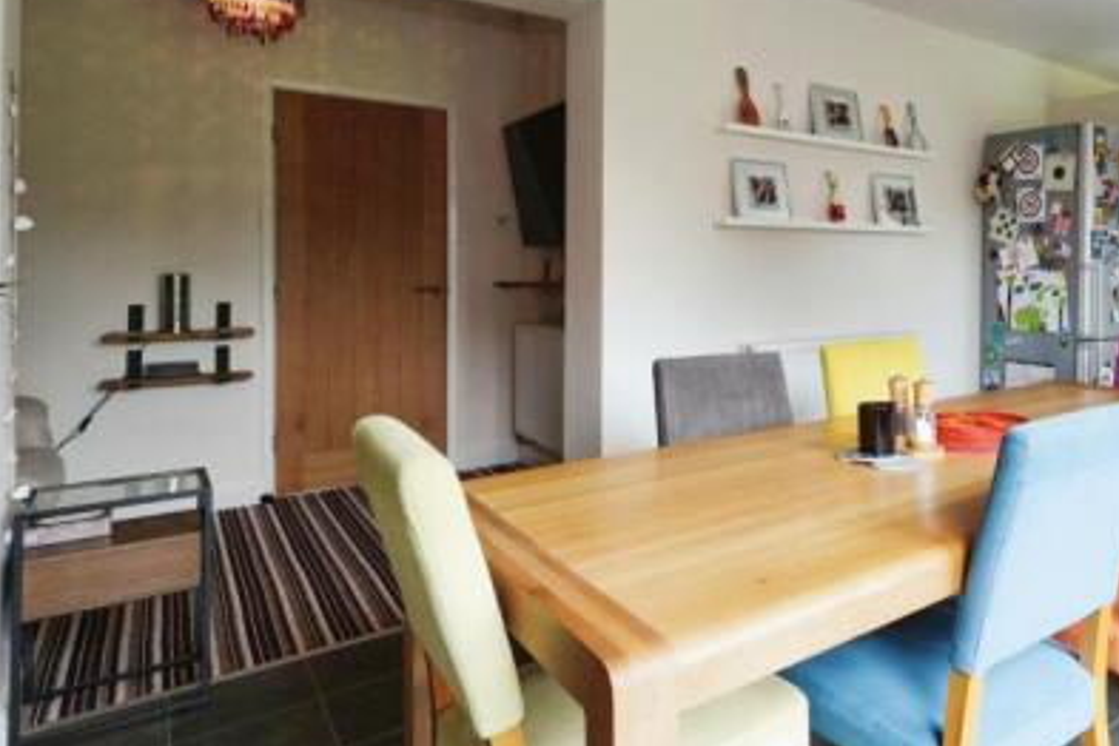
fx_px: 777
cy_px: 261
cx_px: 878
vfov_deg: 50.5
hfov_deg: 65.7
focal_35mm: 25
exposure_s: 1/20
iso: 250
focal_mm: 10
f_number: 8
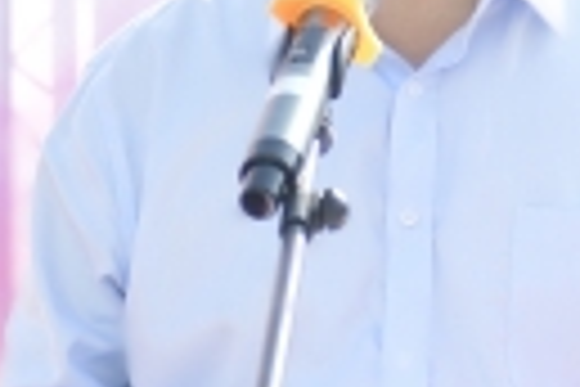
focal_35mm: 341
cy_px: -16
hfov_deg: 6.0
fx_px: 5493
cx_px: 454
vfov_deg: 4.0
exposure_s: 1/250
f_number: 2.8
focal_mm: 55
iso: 64
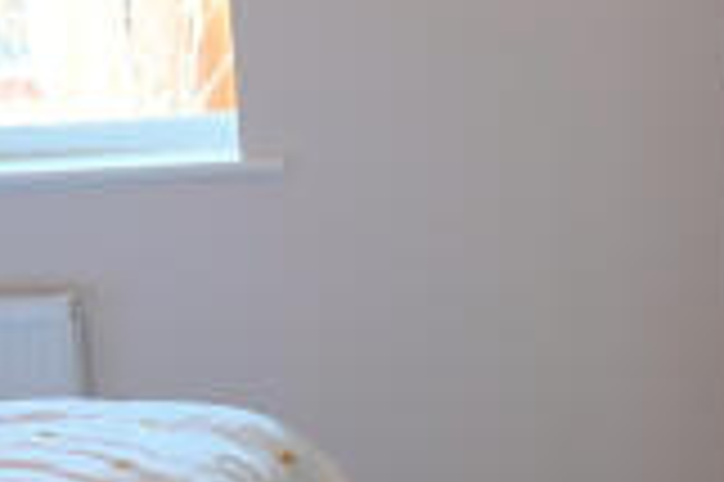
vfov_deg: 13.4
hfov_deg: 19.7
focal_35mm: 102
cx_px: 67
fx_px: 2049
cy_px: 259
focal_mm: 16
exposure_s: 1/60
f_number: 5.6
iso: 1000
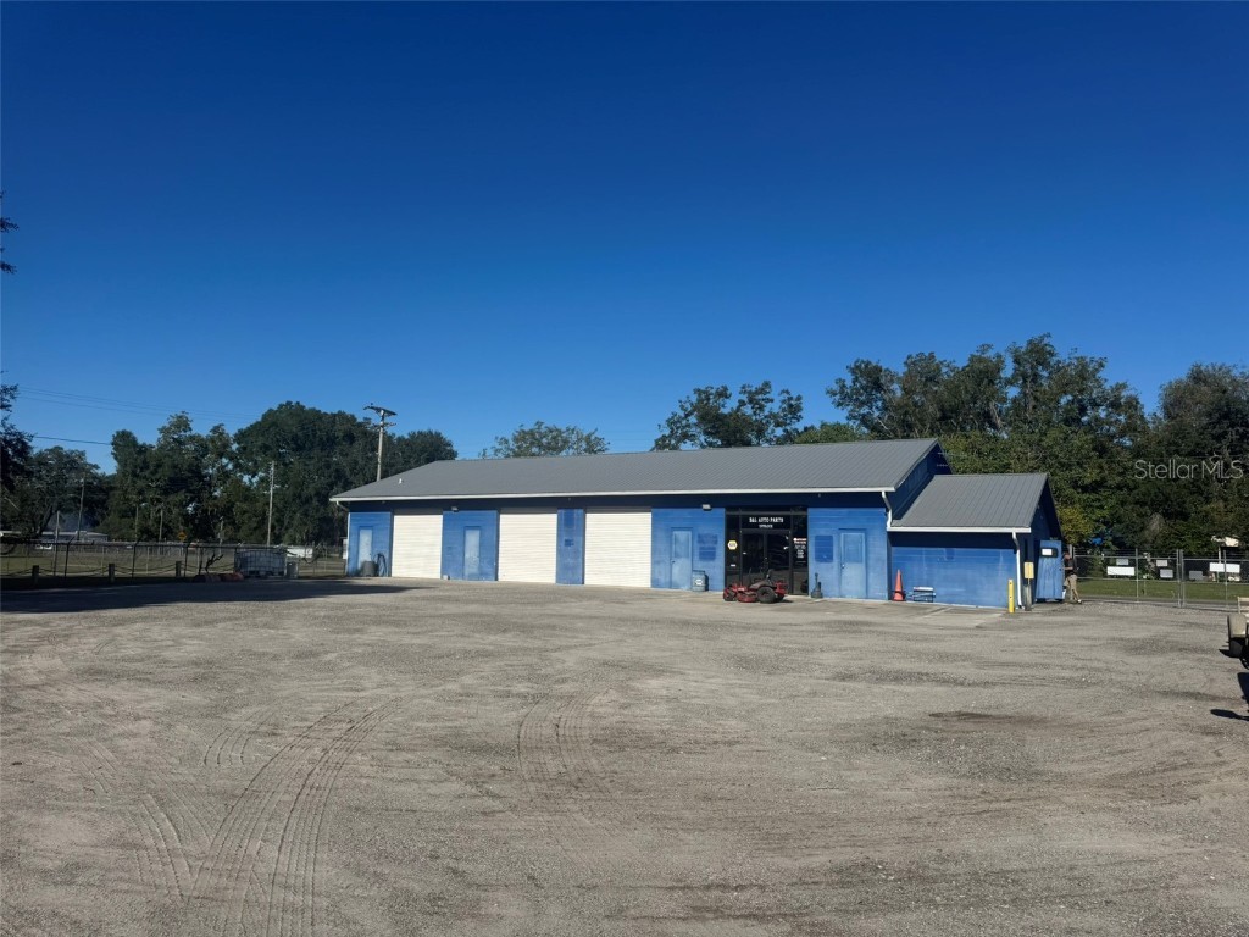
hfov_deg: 71.6
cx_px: 624
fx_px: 866
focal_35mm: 24
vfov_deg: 56.8
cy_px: 468
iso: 80
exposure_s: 1/7937
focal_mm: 6.76
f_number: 1.78
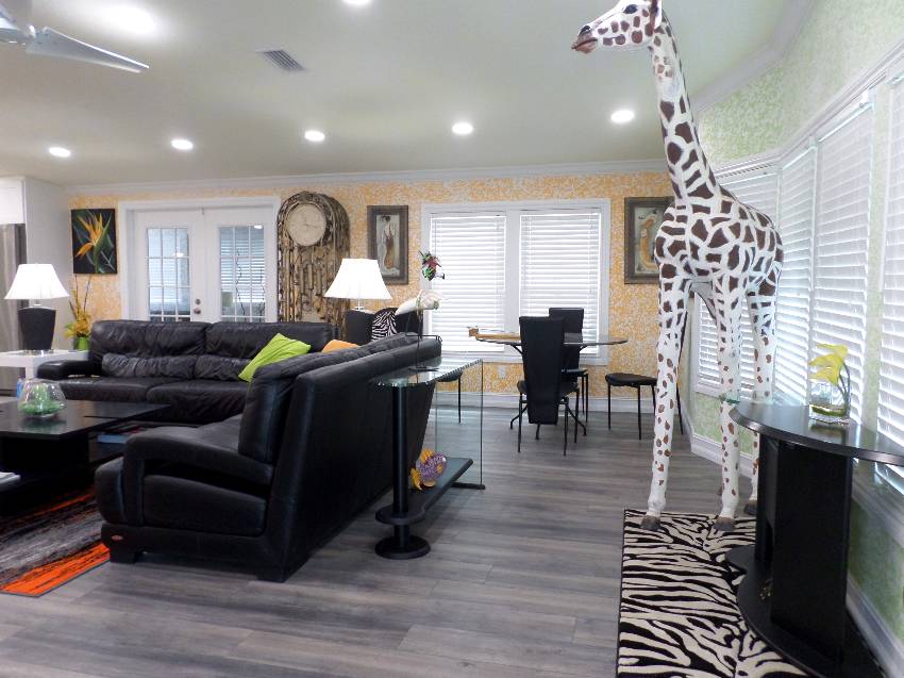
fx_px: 653
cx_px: 452
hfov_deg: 69.4
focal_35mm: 25
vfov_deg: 54.9
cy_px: 339
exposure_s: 1/30
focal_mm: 4.5
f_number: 2.5
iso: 160
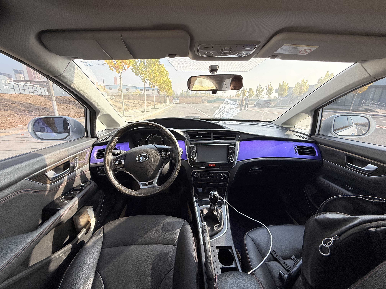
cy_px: 144
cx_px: 193
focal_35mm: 14
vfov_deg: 85.7
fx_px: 156
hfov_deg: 102.1
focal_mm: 2.22
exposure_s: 1/300
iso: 50
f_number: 2.2
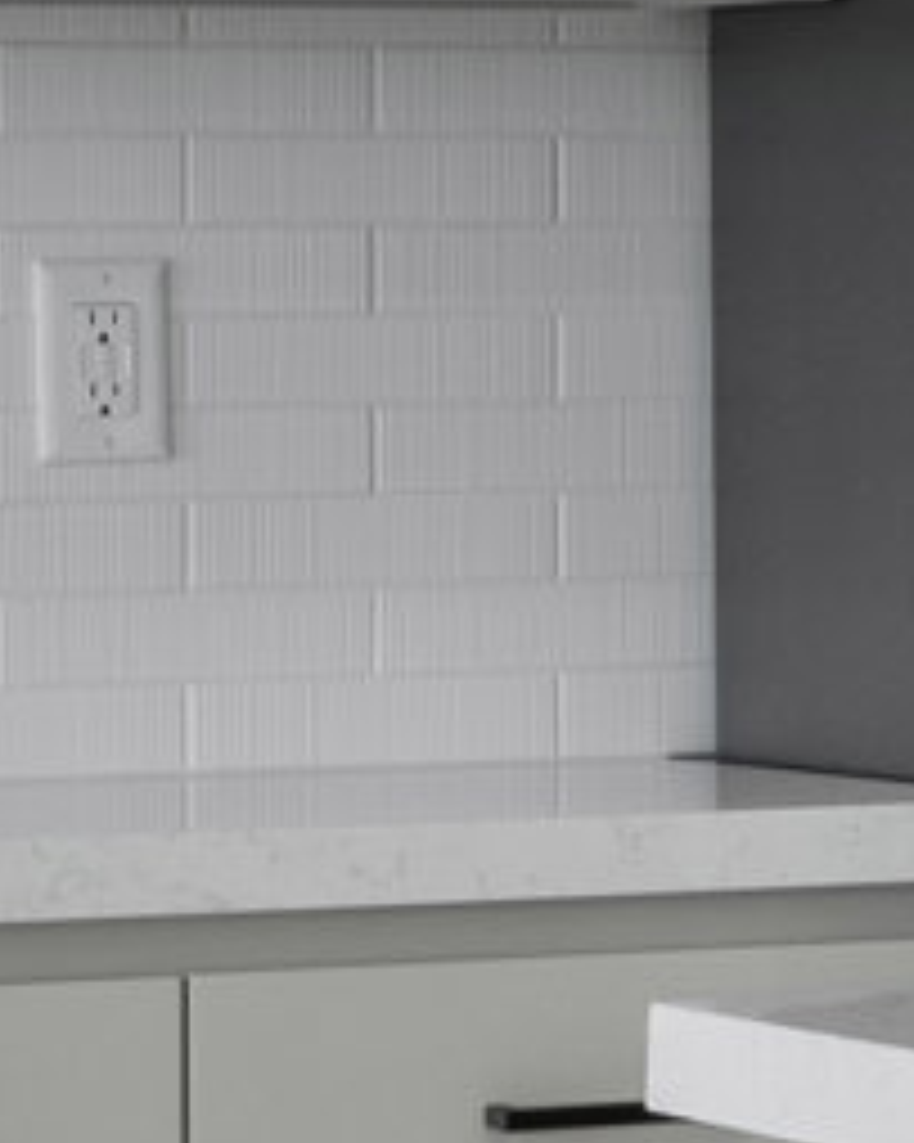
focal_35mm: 277
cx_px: 4003
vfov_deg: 7.0
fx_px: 9372
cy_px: 119
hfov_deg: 4.9
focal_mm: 30
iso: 500
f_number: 8
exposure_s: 1/8
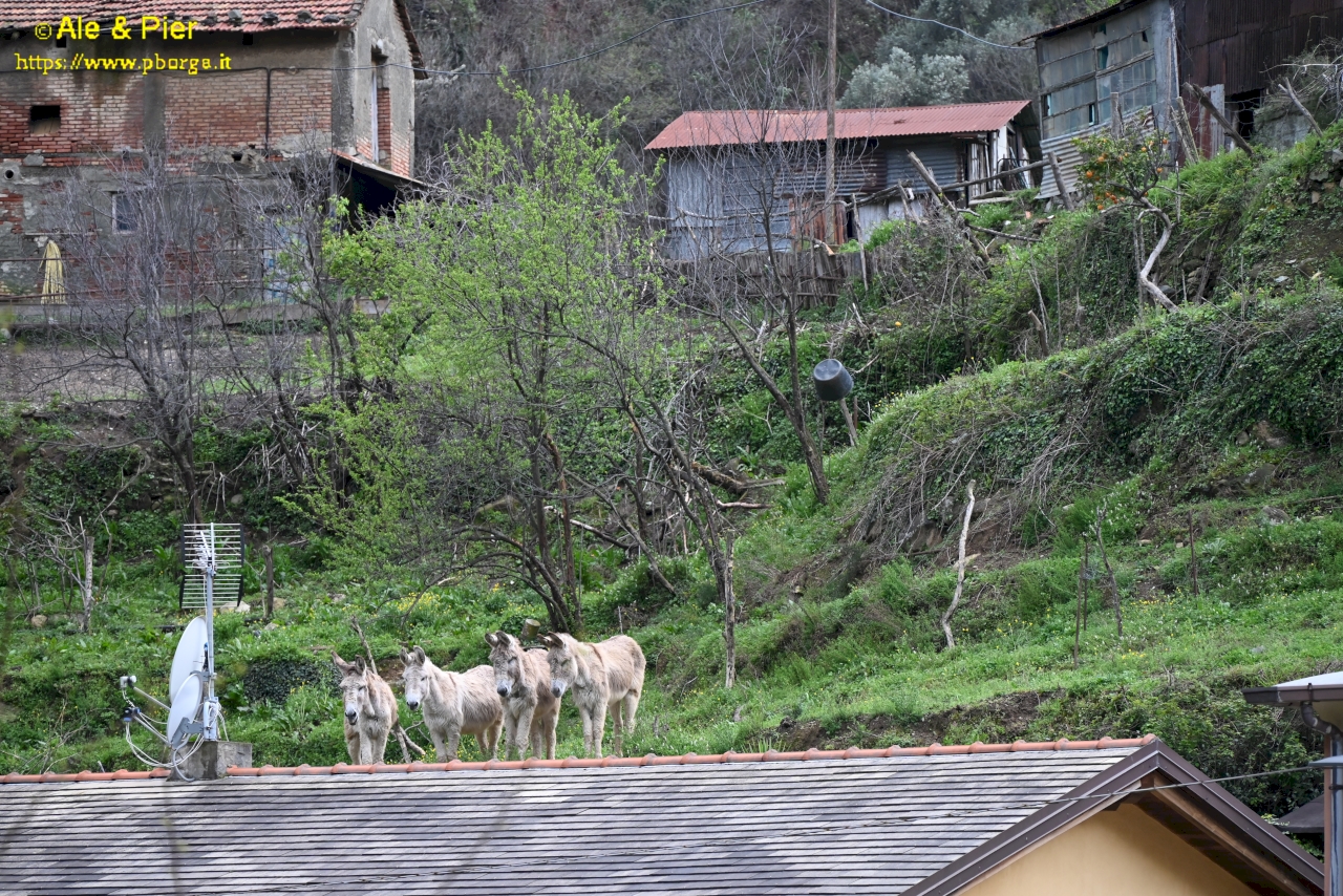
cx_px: 672
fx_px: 7462
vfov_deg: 6.9
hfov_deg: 10.3
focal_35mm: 200
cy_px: 448
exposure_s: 1/250
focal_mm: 200
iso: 800
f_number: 6.3
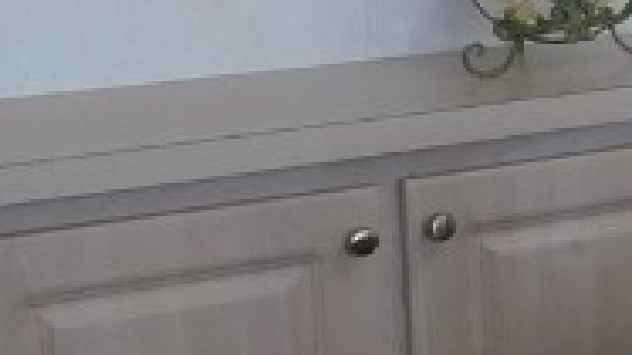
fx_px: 2295
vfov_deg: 8.7
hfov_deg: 12.6
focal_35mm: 137
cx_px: 1463
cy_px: -91
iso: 125
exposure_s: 1/40
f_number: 3
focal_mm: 4
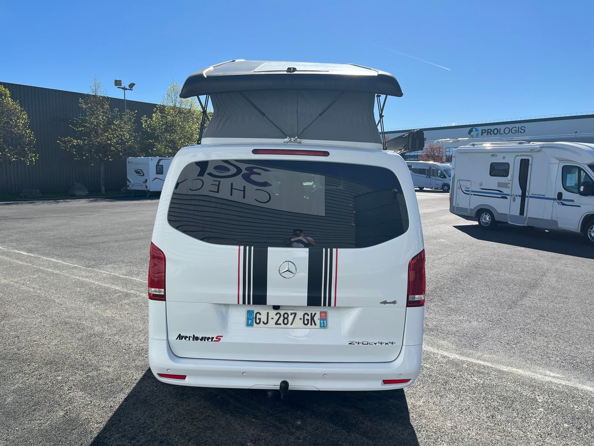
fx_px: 446
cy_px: 223
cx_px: 297
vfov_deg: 53.1
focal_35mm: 26
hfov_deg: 67.3
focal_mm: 5.1
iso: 50
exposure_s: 1/3876
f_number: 1.6
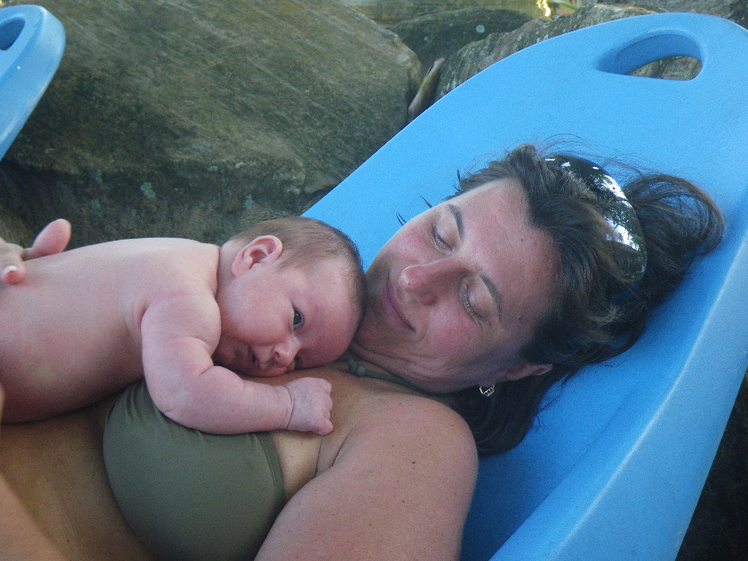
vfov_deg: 33.6
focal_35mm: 43
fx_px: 929
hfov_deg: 43.8
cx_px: 381
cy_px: 286
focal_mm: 7.5
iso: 250
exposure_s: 1/60
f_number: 4.2
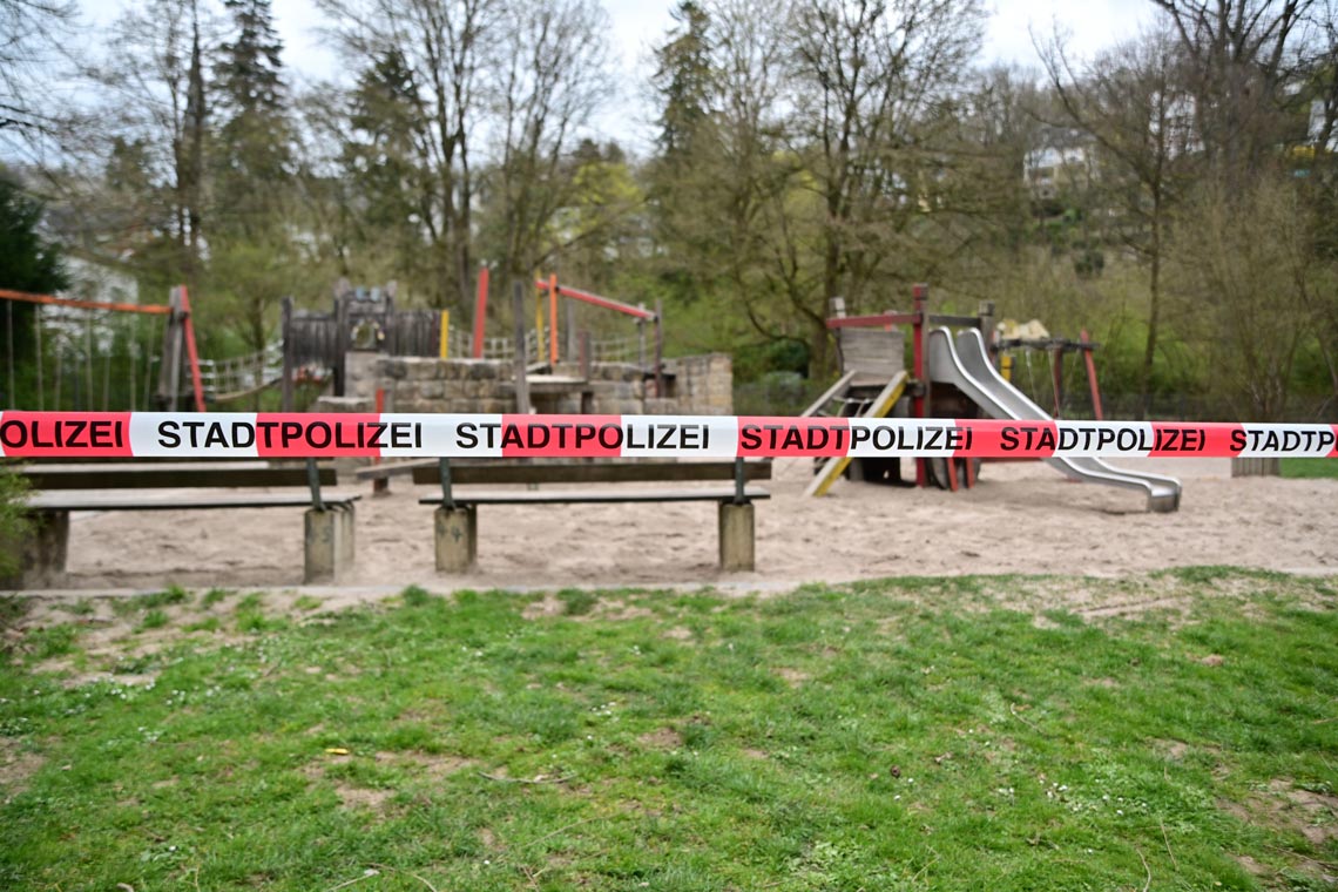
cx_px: 669
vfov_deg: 53.1
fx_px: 892
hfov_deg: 73.7
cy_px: 446
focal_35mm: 24
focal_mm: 24
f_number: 2.8
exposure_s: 1/1250
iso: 640
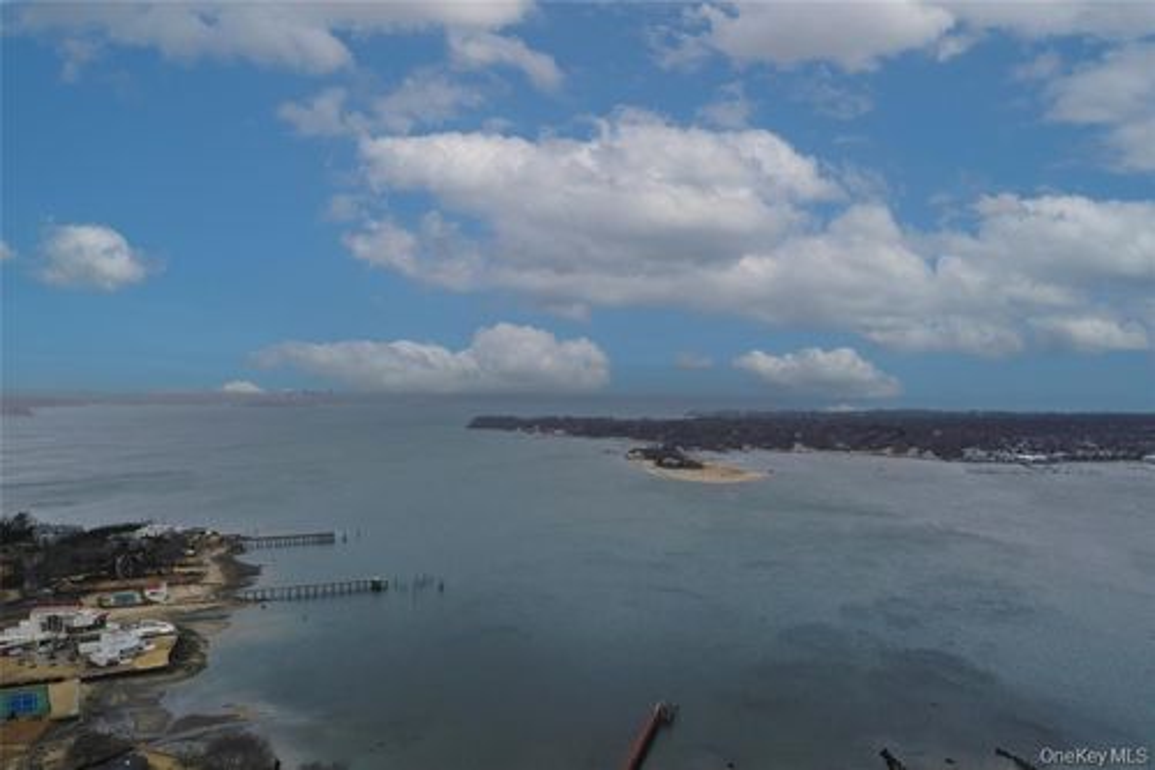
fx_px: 898
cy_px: 385
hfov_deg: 65.5
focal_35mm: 28
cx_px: 578
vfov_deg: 46.4
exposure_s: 1/160
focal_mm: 10.26
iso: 100
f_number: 10
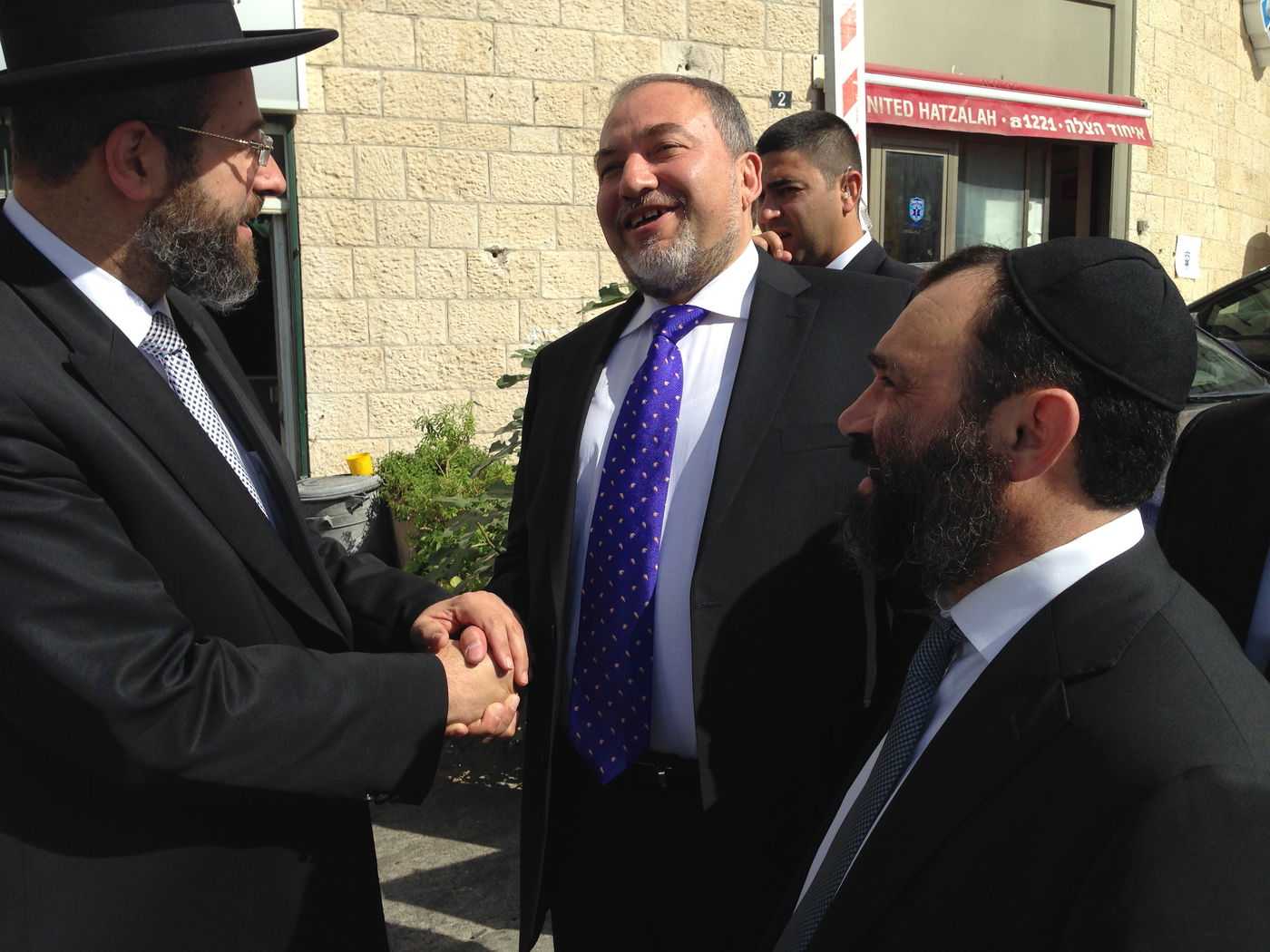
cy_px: 476
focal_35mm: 33
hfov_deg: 55.4
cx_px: 635
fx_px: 1211
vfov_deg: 42.9
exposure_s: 1/1869
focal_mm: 4.12
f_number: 2.4
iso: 50
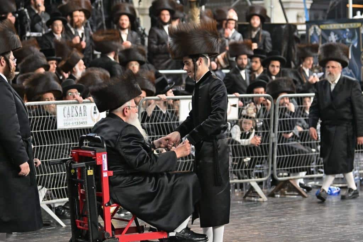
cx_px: 182
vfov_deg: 9.2
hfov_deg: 13.7
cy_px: 121
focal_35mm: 150
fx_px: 1513
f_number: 2.8
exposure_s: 1/320
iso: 1000
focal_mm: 100
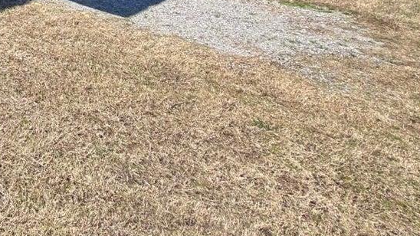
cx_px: -64
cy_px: -142
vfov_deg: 23.2
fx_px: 423
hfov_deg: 40.2
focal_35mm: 38
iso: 20
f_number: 2.2
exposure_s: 1/276
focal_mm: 2.22
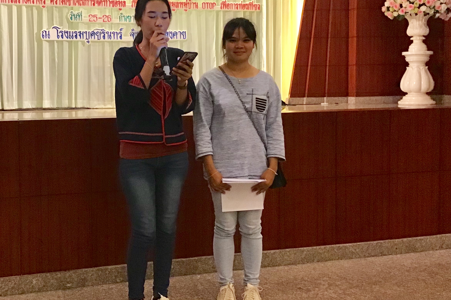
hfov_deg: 43.2
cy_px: 114
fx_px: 564
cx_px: 160
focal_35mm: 45
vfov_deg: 29.8
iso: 200
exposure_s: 1/25
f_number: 2.4
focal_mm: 3.3
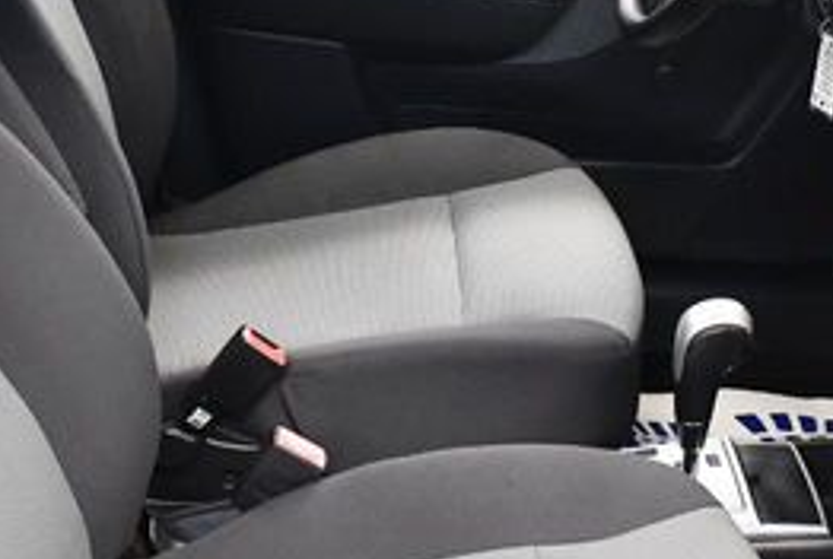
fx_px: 2041
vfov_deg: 15.6
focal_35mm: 88
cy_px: 233
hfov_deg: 23.1
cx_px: 451
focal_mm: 18
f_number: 3.5
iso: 2800
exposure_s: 1/125
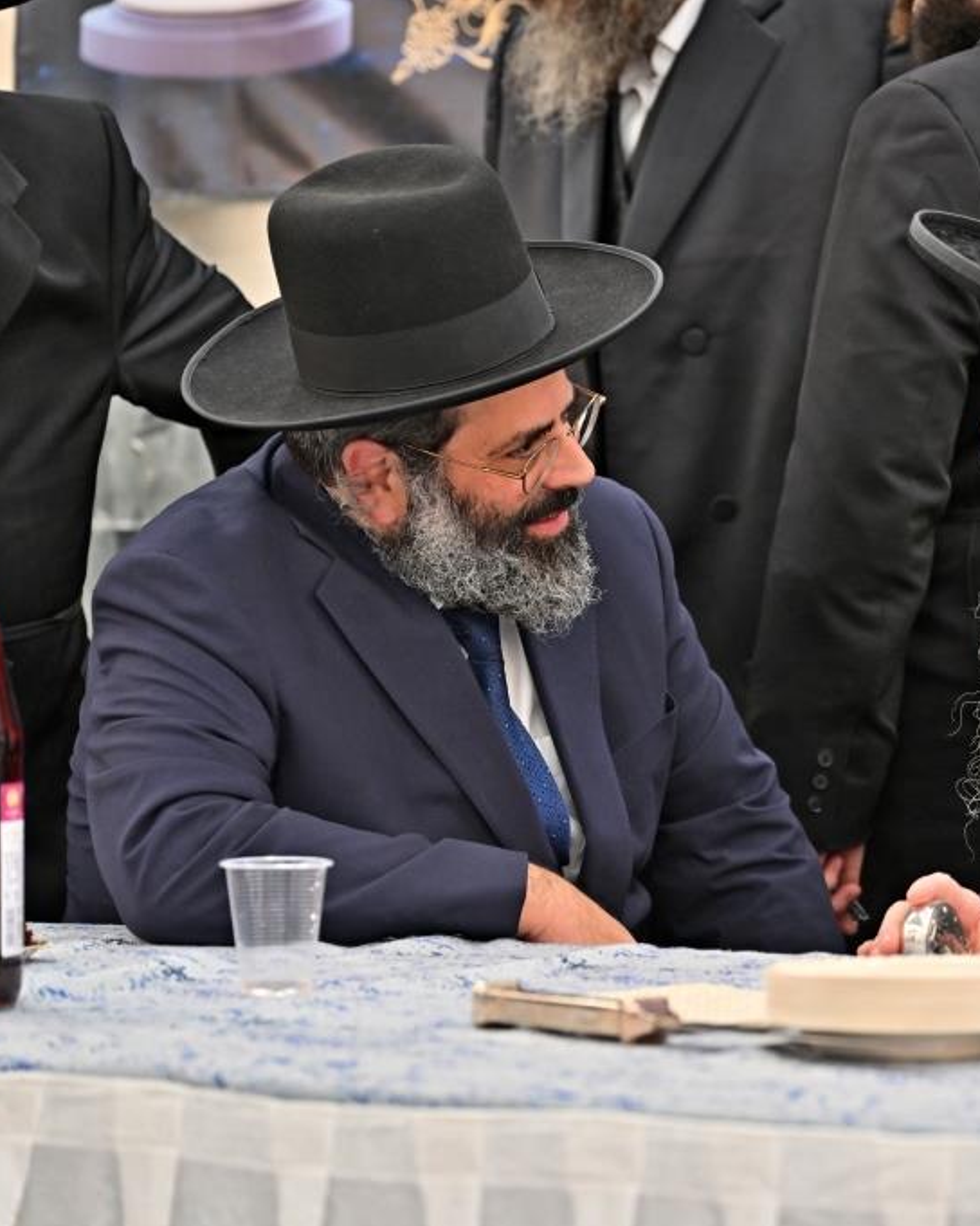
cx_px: 818
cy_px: 614
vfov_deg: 15.6
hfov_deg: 12.5
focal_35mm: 123
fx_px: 4459
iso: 500
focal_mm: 87
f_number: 4
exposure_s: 1/320
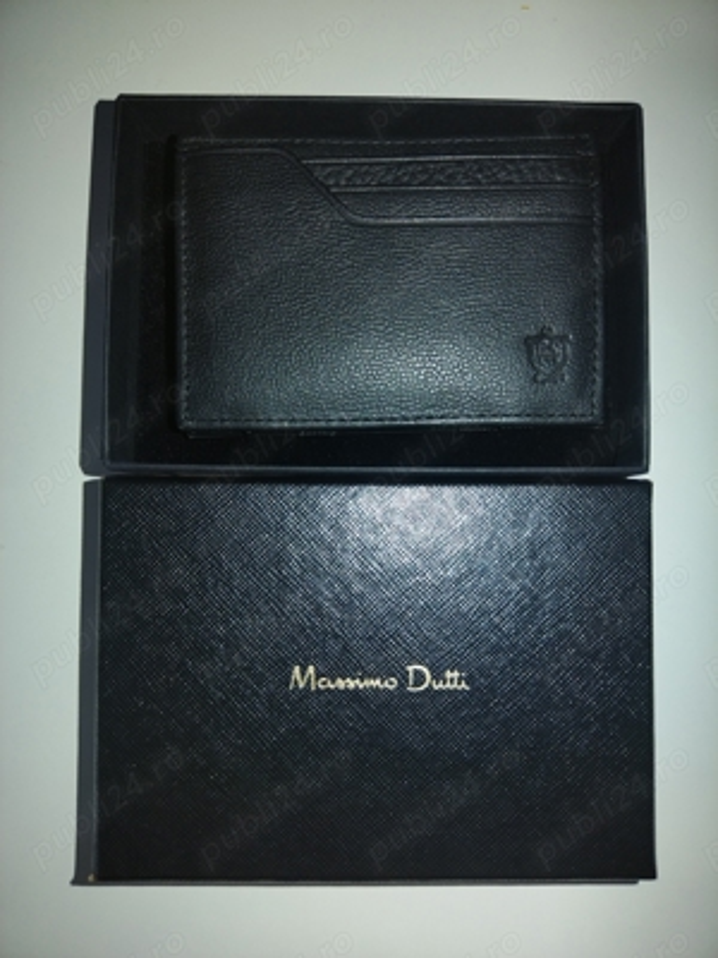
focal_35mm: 27
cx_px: 359
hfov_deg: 51.4
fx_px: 747
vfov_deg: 65.3
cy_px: 479
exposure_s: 1/60
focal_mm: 4.95
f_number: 1.9
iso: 131
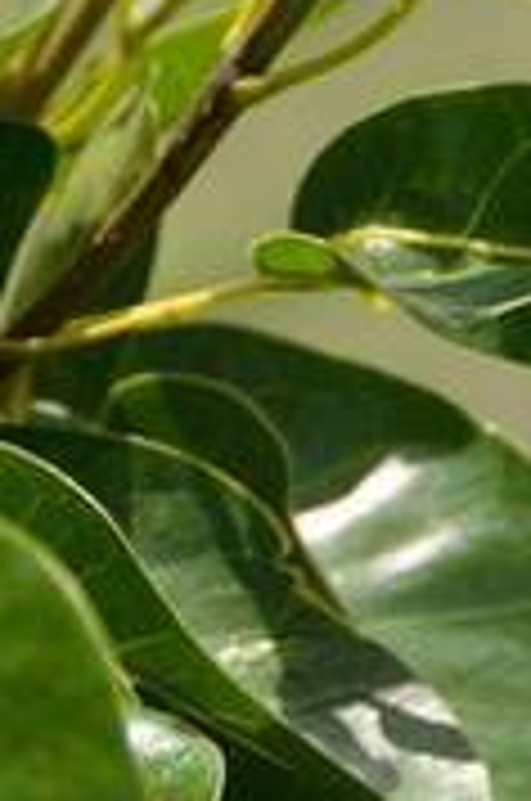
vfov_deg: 4.4
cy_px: -500
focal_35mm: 471
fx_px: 10461
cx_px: 502
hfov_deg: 2.9
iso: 100
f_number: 5
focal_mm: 80
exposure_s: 1/400
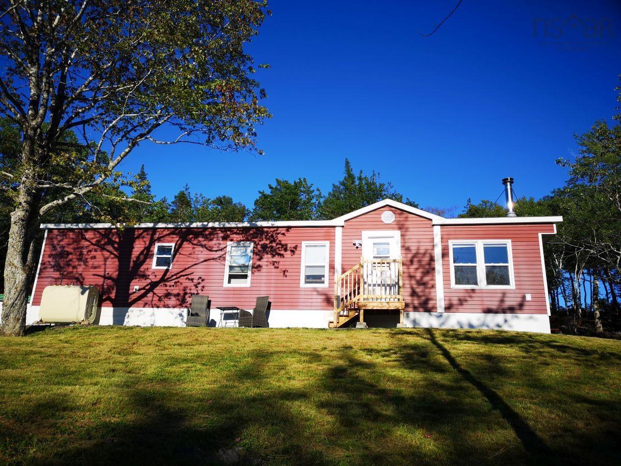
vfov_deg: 51.4
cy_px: 233
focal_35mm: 27
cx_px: 310
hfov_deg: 65.3
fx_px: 484
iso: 50
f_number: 1.8
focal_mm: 5.58
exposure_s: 1/2392
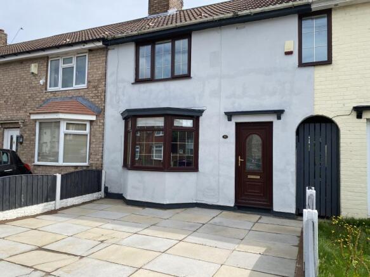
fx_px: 278
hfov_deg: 67.3
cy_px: 138
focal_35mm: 26
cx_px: 185
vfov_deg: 53.0
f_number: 1.8
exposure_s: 1/1927
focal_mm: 4.25
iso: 32
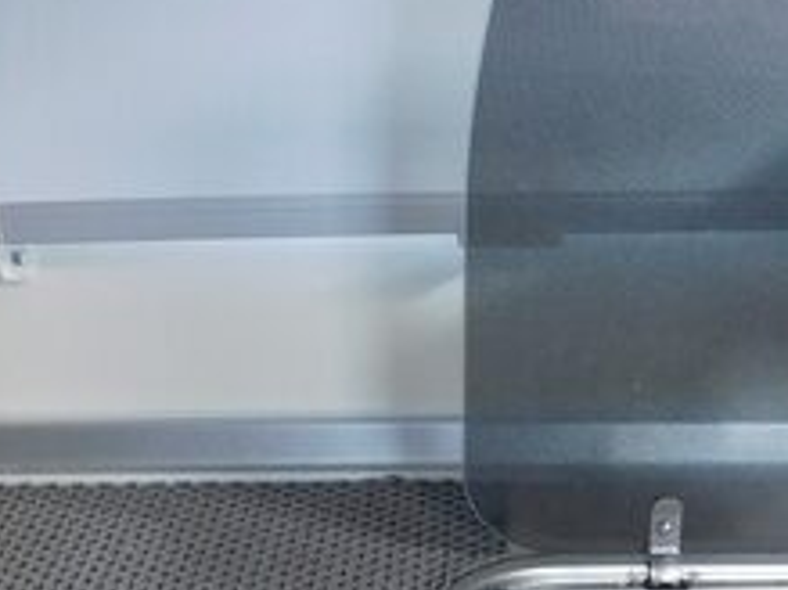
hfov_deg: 23.3
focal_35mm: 84
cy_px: 824
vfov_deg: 16.3
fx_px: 1911
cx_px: 482
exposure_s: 1/60
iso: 125
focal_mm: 4
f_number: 3
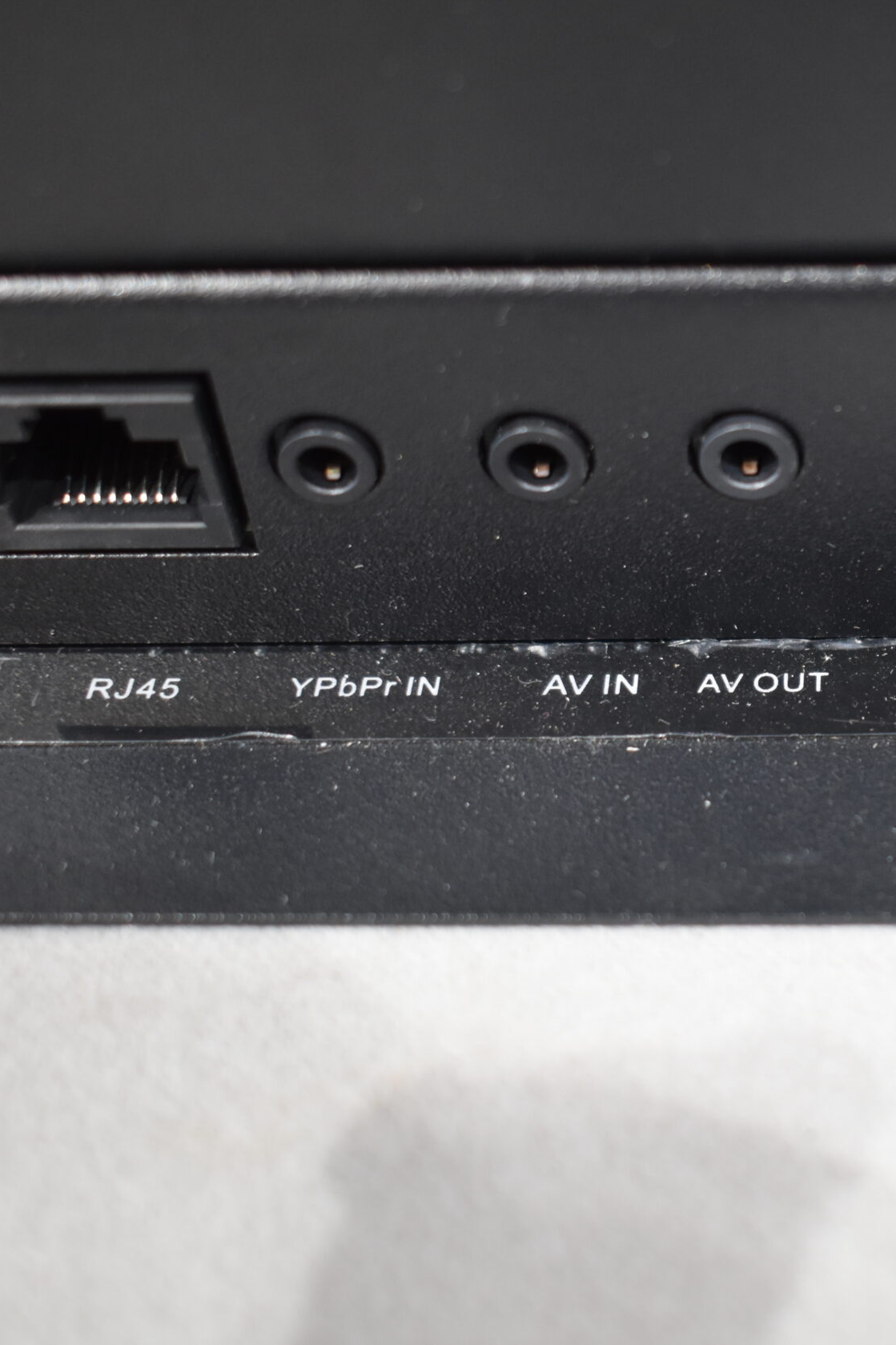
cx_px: 925
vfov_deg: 32.5
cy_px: 668
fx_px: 2306
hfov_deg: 21.1
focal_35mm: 62
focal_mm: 27
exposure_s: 1/60
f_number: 4
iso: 800
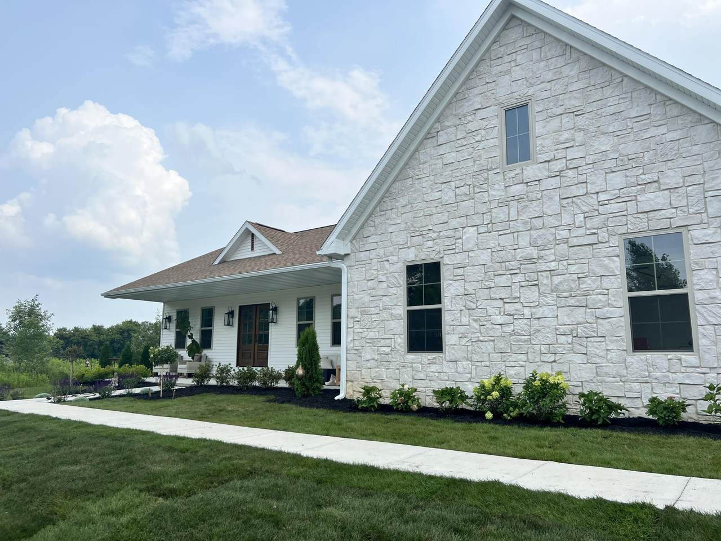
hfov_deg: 67.3
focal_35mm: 26
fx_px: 542
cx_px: 360
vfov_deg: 53.1
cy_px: 270
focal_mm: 5.7
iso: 50
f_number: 1.5
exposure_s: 1/4630
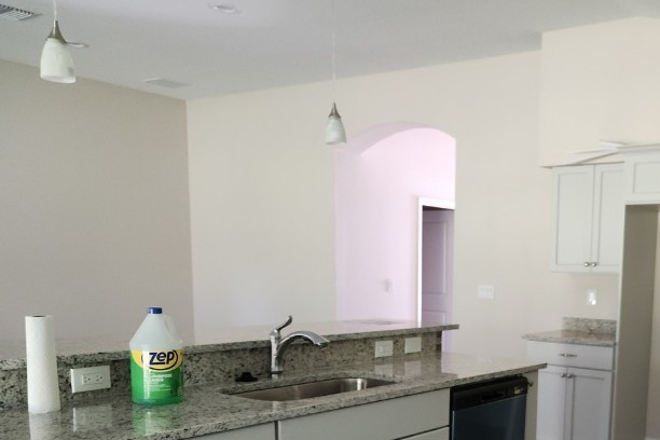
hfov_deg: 46.4
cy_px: 374
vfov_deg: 32.2
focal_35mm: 40
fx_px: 733
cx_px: 509
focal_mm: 5.4
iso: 200
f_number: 1.8
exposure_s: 1/40
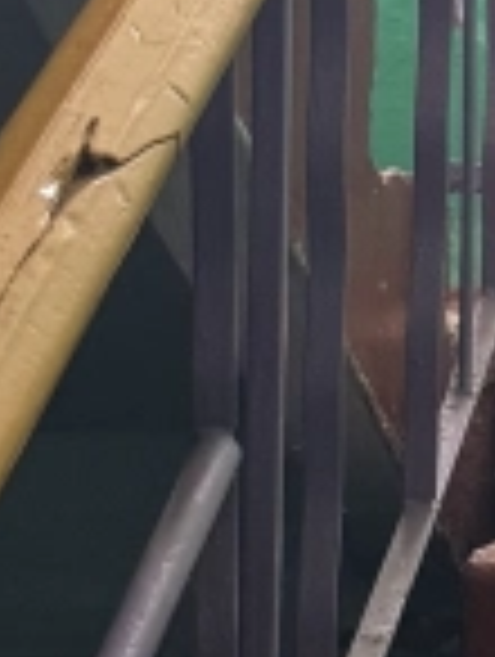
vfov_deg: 11.1
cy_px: 234
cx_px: 1228
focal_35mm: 177
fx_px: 3365
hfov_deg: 7.8
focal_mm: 6.76
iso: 200
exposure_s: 1/65
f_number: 1.78
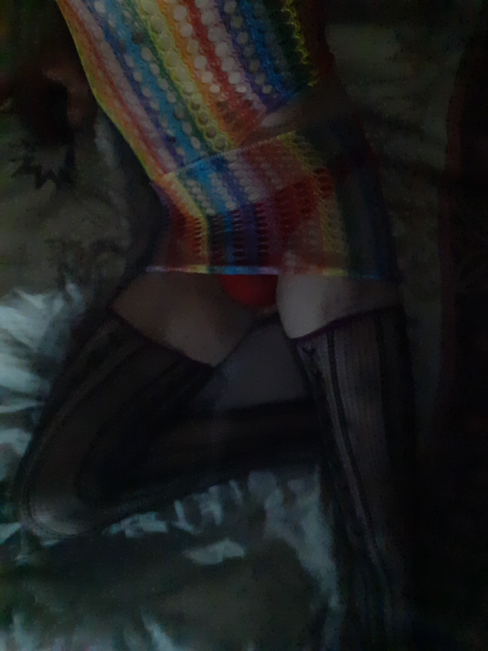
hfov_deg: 54.8
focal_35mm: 25
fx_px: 470
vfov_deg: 69.4
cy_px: 326
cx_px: 244
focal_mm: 3.75
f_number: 2
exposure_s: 1/8
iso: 2500
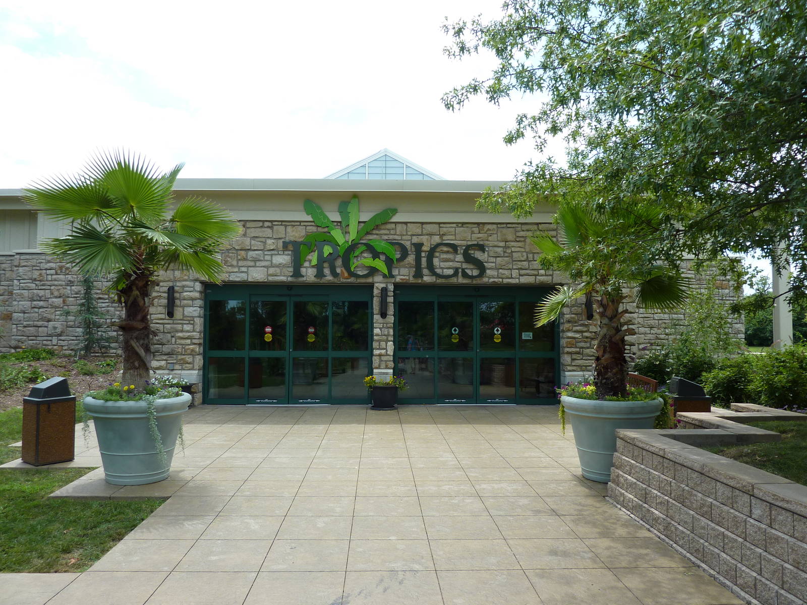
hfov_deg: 69.4
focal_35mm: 25
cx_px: 404
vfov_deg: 54.9
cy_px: 302
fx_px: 583
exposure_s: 1/500
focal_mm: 4.1
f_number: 3.3
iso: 80
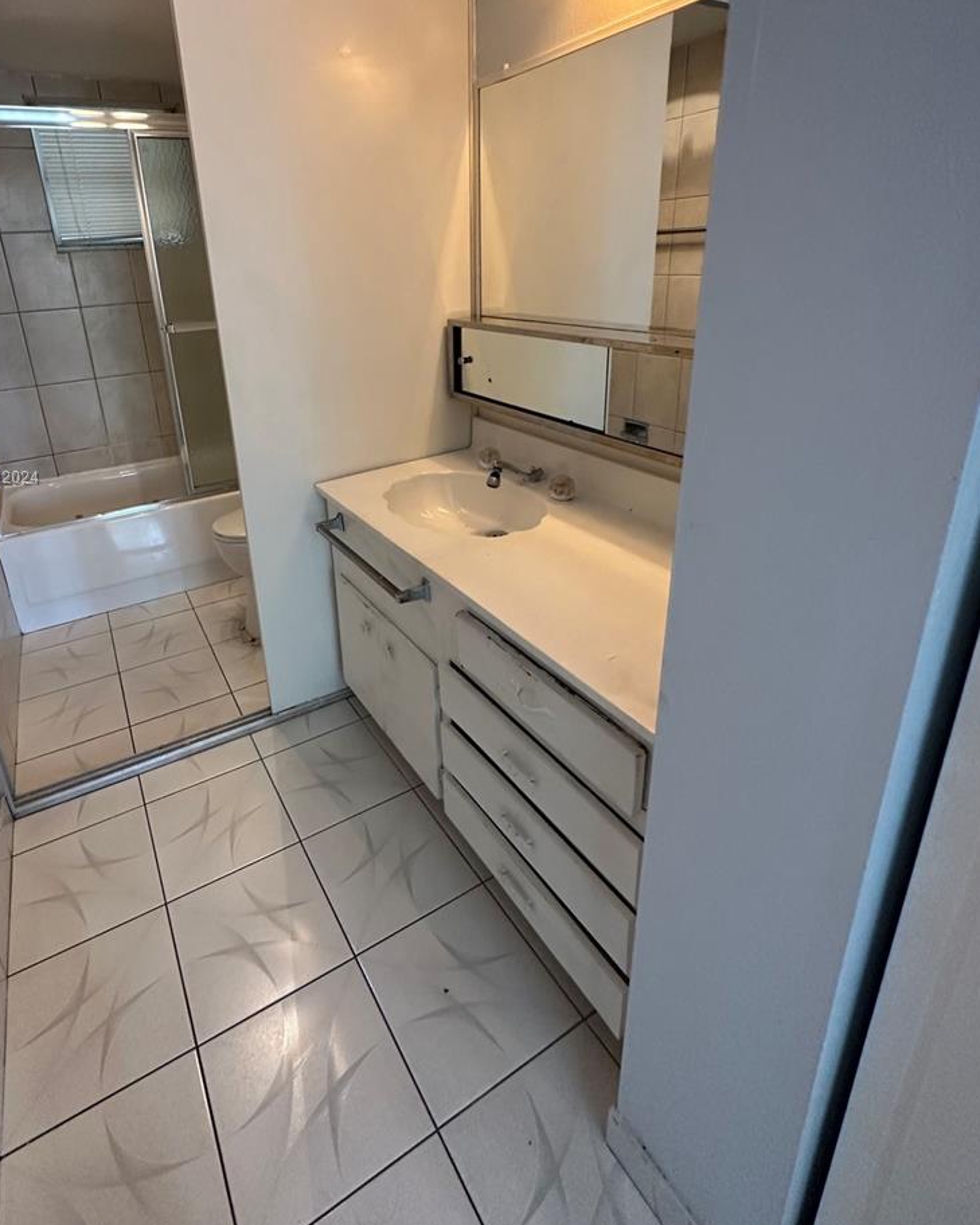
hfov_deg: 73.1
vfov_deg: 85.1
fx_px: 652
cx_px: 398
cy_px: 479
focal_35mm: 18
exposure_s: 1/60
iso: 320
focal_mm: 2.22
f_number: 2.2
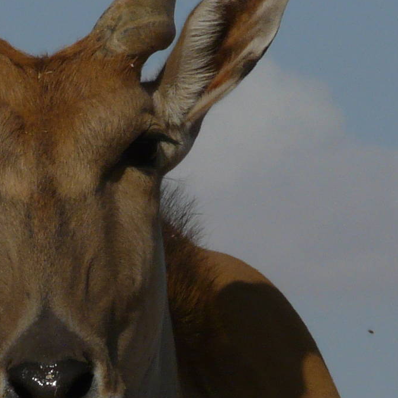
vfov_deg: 1.4
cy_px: 158
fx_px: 16065
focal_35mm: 1235
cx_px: 6
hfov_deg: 1.4
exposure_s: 1/800
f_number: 8
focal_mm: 60.4
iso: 100
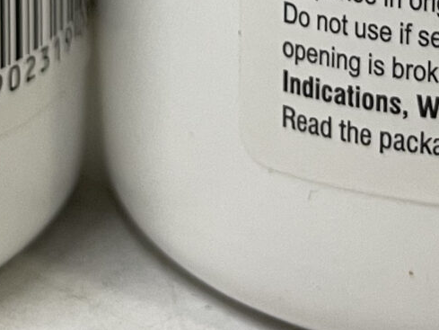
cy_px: -457
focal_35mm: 136
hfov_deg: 14.4
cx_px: 87
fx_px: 1725
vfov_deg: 9.7
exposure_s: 1/50
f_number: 1.6
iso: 100
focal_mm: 4.2
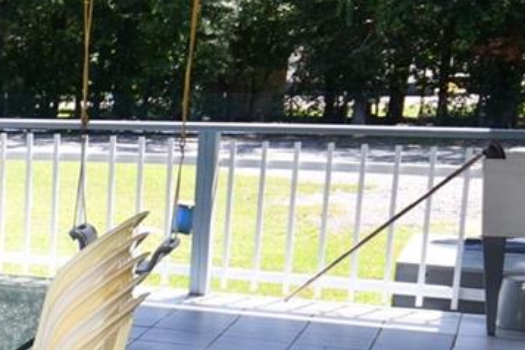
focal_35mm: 94
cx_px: -487
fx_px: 1371
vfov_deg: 14.5
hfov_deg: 16.9
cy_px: 287
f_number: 4
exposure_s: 1/250
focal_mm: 14
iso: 140
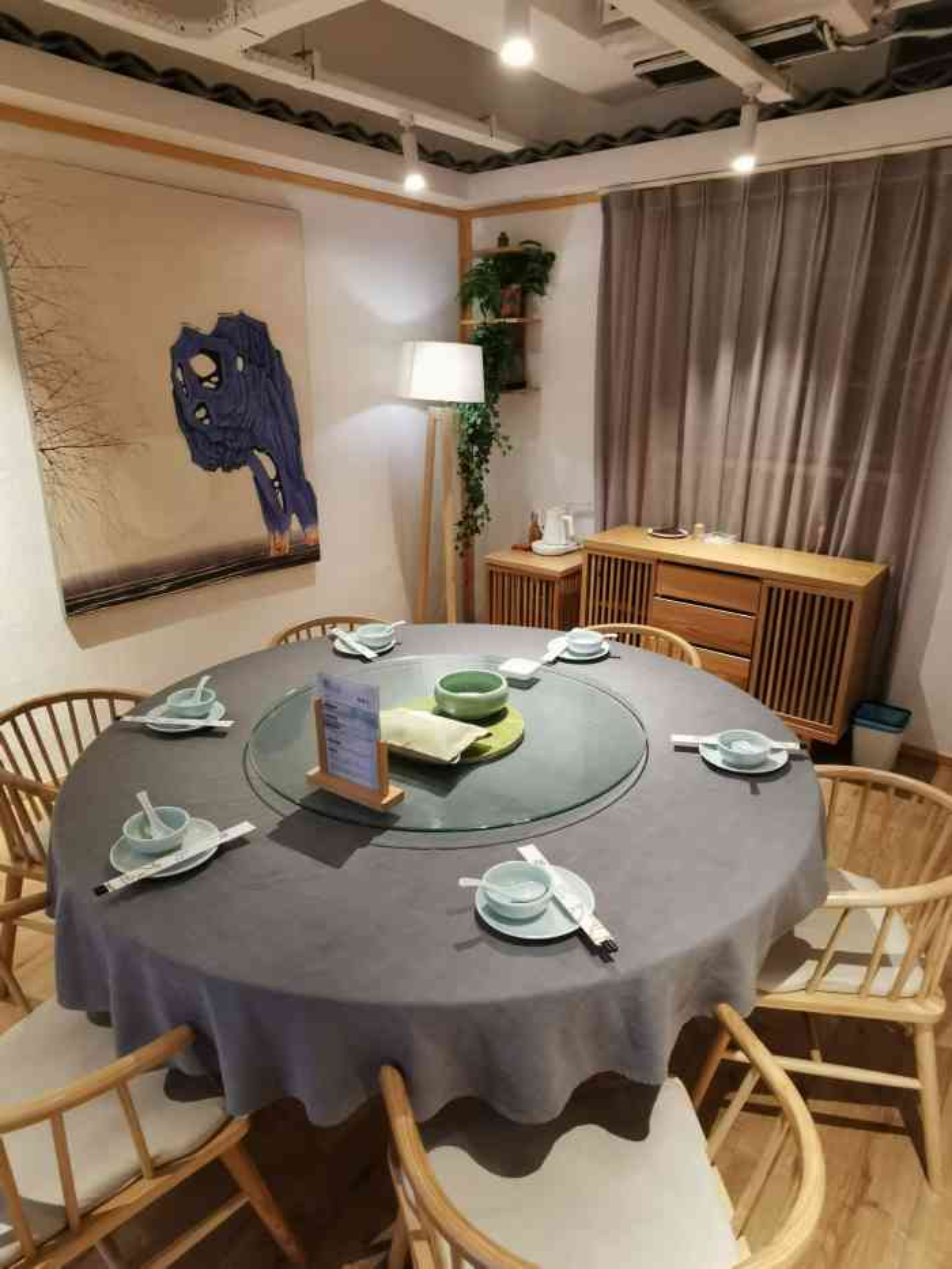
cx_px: 476
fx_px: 733
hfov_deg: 66.0
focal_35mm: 20
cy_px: 634
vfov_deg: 81.7
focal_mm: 2.26
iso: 320
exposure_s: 1/25
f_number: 2.2
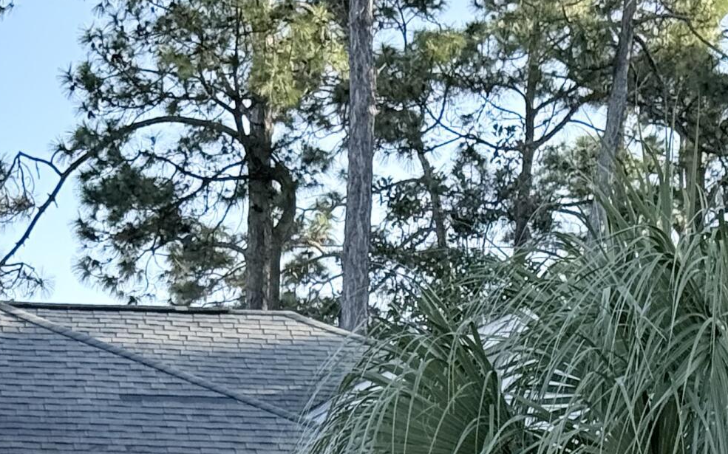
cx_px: 10
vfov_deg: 8.3
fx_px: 3074
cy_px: 708
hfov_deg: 13.3
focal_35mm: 155
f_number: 1.78
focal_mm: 6.76
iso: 80
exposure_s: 1/1608
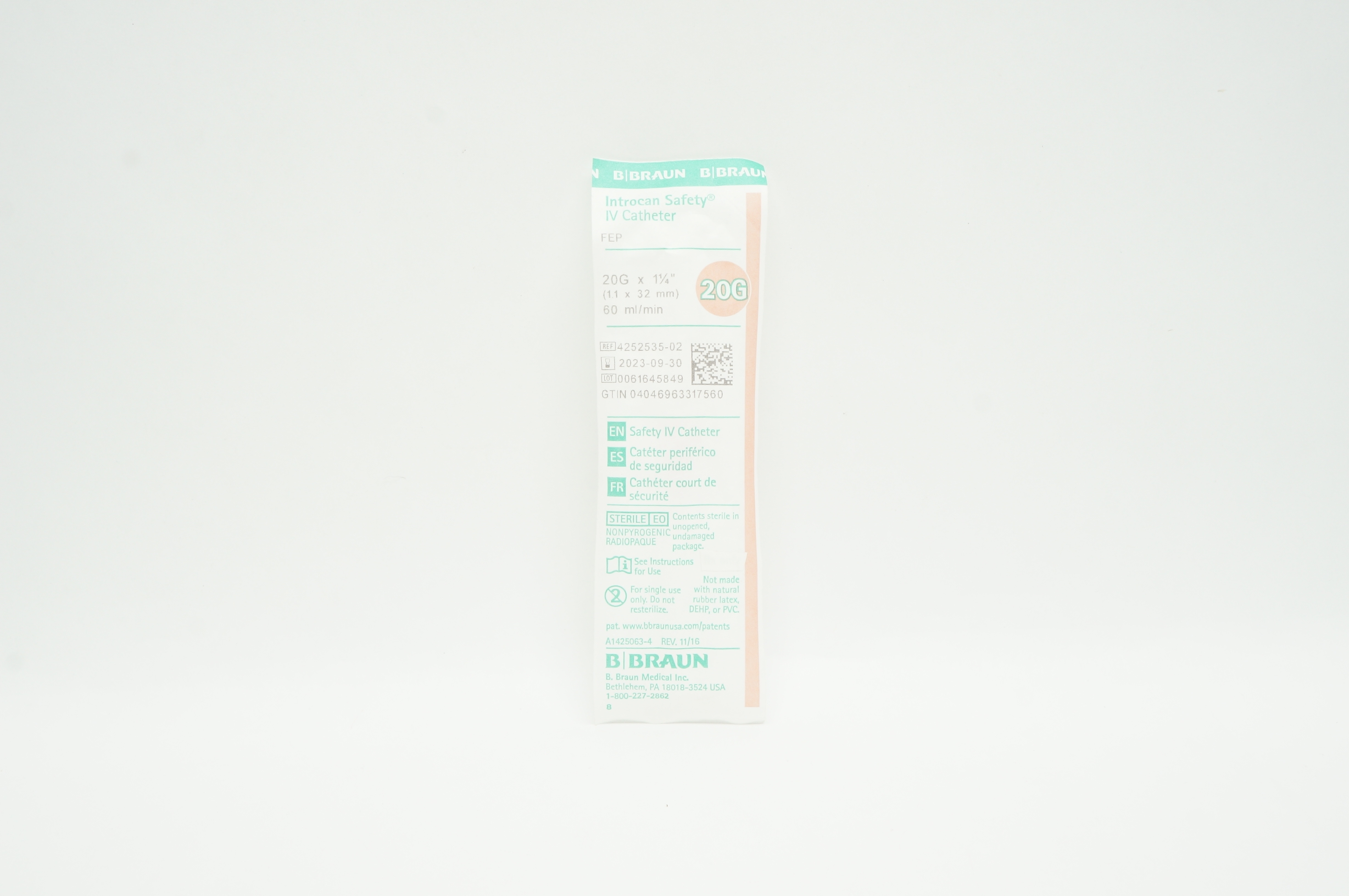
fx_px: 1516
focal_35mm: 40
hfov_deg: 48.0
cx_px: 674
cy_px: 448
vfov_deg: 32.9
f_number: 11
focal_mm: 27
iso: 400
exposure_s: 1/15
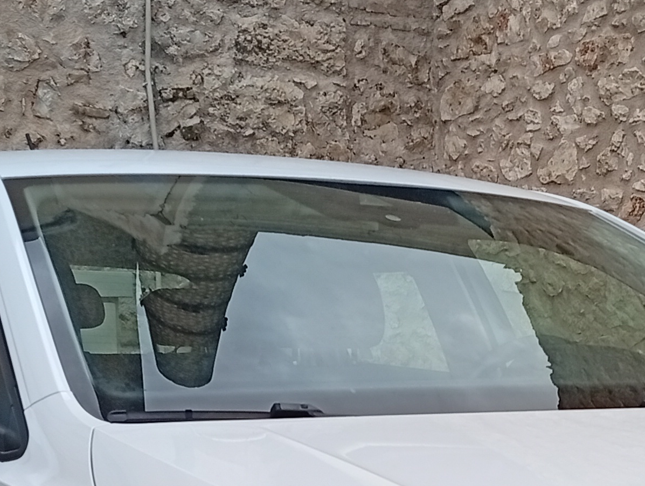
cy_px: 717
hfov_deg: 21.0
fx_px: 1717
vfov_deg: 15.0
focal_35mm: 92
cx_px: 514
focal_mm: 3.98
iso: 50
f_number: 1.8
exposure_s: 1/201
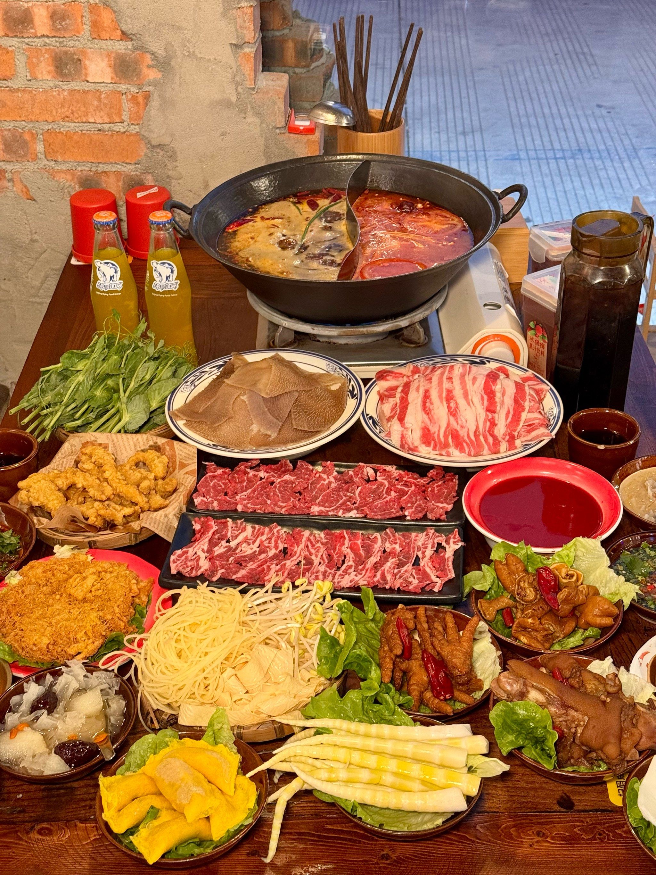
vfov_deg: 39.7
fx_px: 1213
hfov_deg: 30.3
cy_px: 438
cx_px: 328
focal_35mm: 48
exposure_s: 1/59
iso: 250
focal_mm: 6.76
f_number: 1.78
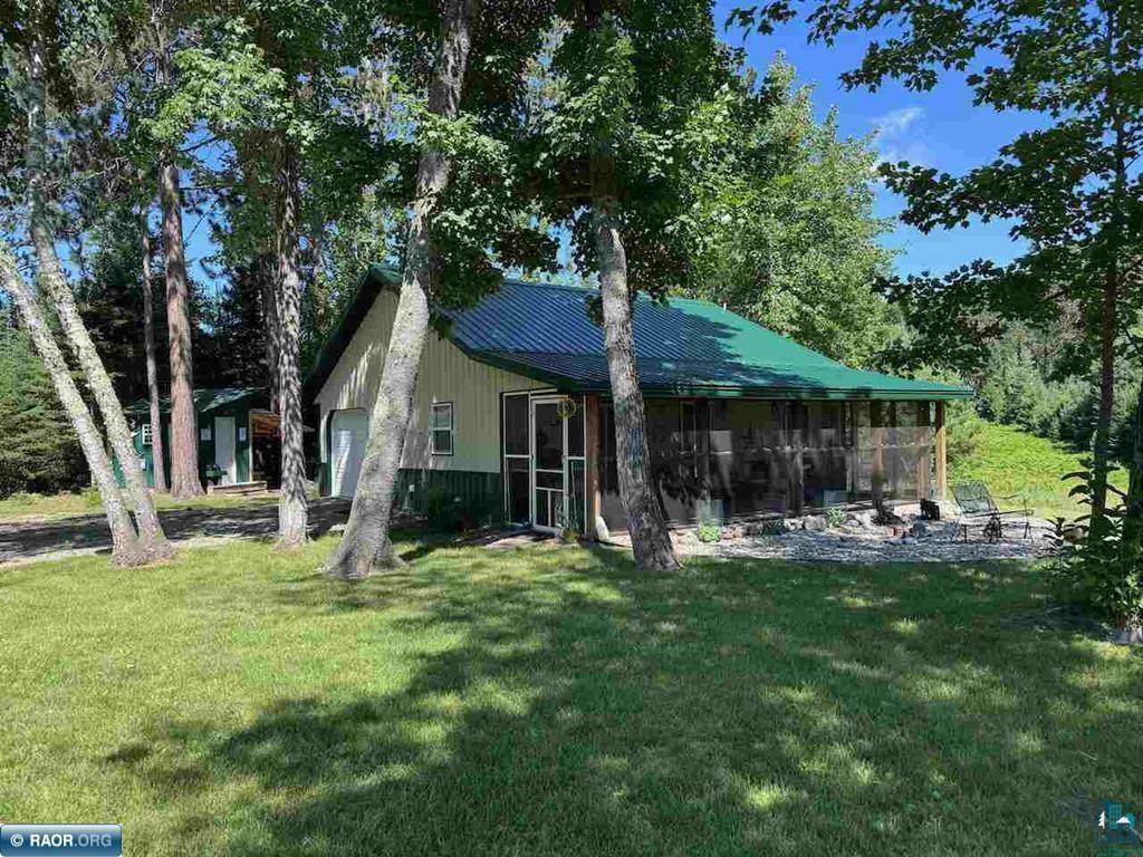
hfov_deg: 71.6
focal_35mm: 24
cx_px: 572
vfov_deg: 56.8
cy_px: 428
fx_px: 792
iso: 80
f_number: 1.78
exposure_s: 1/1193
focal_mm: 6.76
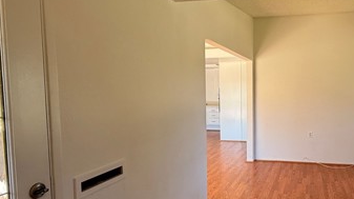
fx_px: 272
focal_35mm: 29
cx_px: 251
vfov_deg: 40.1
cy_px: 106
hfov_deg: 63.4
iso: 125
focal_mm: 2.22
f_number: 2.2
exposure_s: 1/99
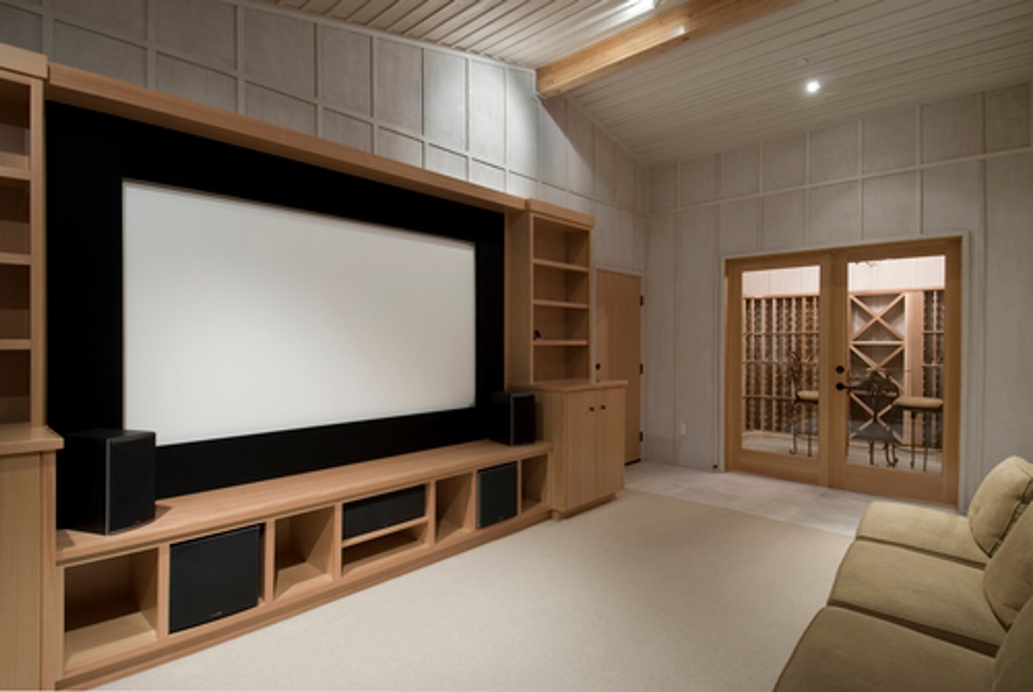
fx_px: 517
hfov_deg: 89.9
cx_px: 516
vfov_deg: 67.6
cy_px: 346
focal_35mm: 18
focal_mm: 12
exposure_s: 1/2.5
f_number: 8
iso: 100
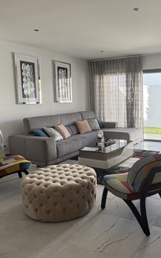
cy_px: 134
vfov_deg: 59.7
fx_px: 225
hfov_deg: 38.5
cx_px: 119
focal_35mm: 32
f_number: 2.2
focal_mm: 2.22
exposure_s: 1/141
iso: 64
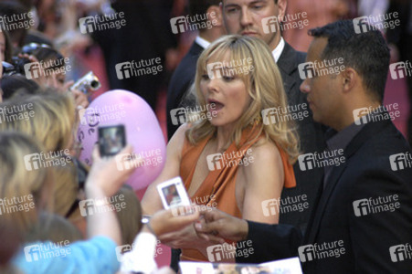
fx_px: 4631
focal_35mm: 405
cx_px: 206
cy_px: 137
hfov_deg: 5.1
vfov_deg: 3.4
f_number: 5.6
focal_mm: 270
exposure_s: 1/125
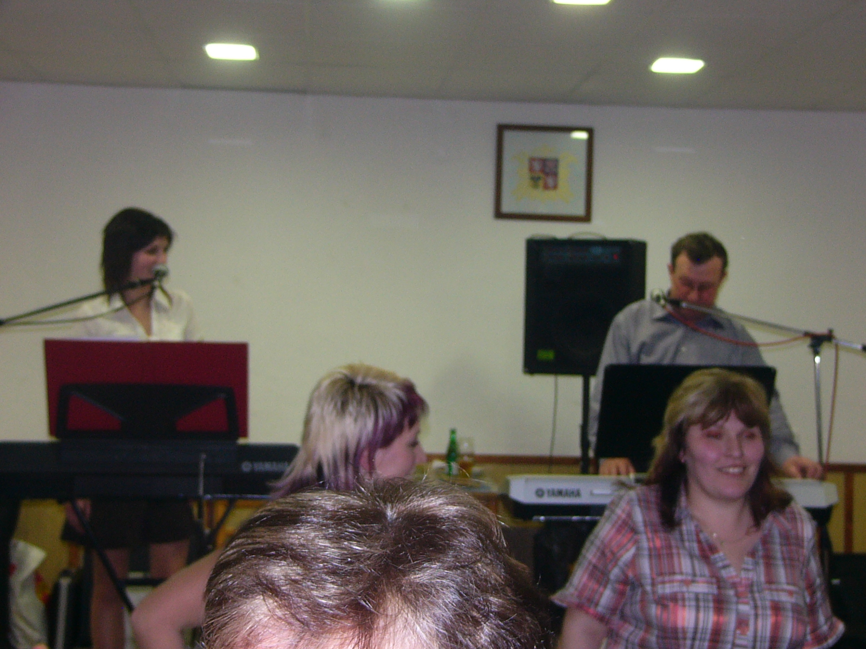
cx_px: 433
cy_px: 324
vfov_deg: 25.2
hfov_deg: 33.2
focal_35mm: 58
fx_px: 1451
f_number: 2.8
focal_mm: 7.7
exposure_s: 1/30
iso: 100
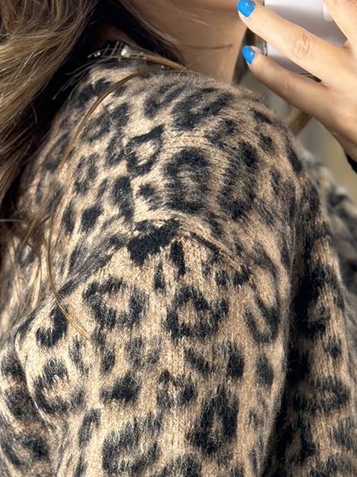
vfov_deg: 15.1
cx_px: 316
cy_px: 569
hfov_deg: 11.7
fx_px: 1734
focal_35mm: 126
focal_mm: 6.86
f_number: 1.78
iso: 125
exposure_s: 1/100
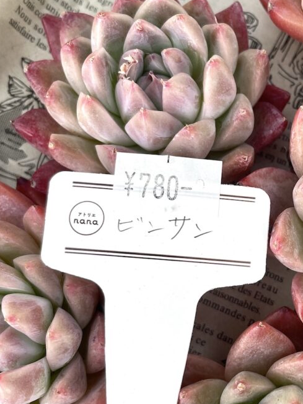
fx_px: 596
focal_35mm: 51
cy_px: 240
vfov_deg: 37.4
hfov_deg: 27.8
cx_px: 253
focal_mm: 4.2
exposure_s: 1/207
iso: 32
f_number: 1.6
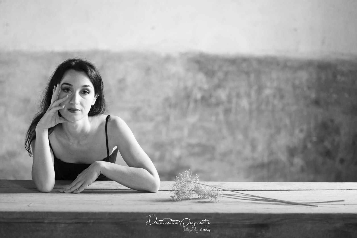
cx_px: 178
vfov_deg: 16.1
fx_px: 843
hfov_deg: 23.9
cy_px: 119
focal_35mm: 85
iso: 1000
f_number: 2
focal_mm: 85
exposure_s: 1/100
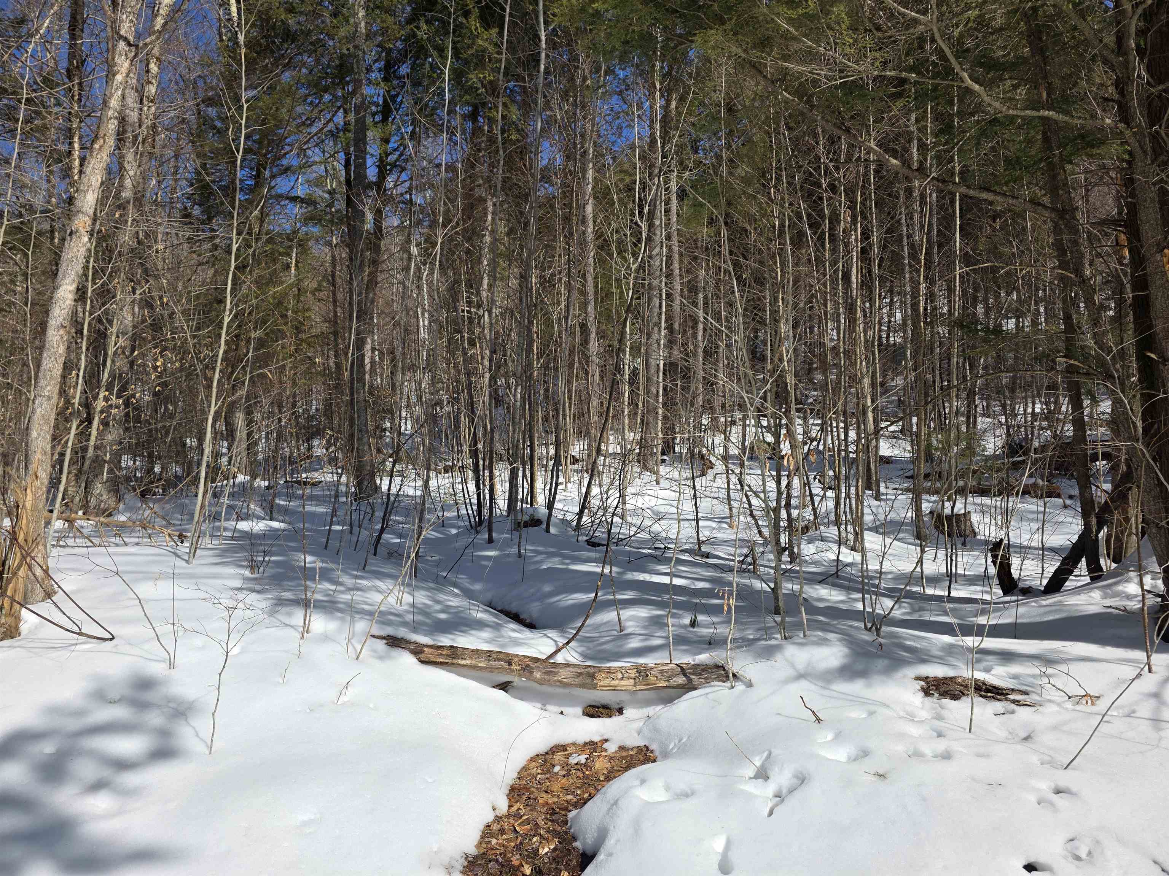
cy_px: 438
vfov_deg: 58.9
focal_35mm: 23
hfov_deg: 73.9
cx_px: 584
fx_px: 777
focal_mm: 6.3
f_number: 1.7
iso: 80
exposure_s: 1/7944
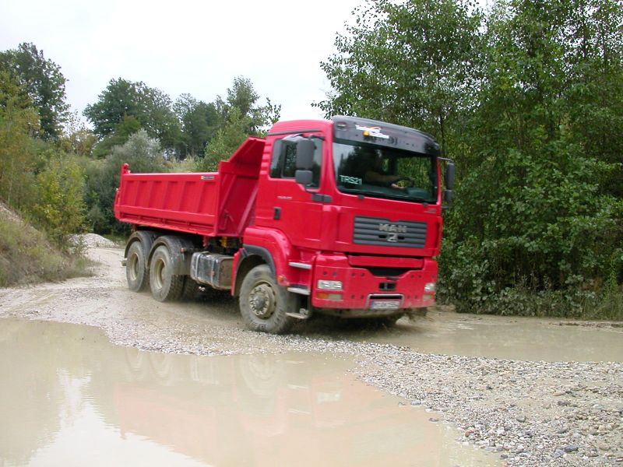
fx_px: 666
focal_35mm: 37
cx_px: 312
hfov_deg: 50.1
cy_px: 234
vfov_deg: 38.7
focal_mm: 5.6
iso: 100
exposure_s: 1/113
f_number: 4.5
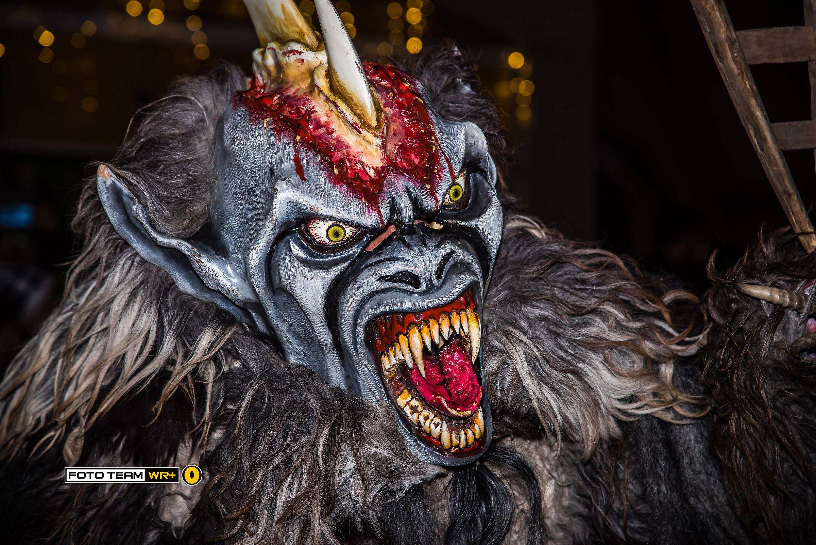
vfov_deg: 11.4
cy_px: 272
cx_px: 408
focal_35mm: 120
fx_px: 2720
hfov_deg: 17.1
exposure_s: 1/125
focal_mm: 120
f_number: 5.6
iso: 400
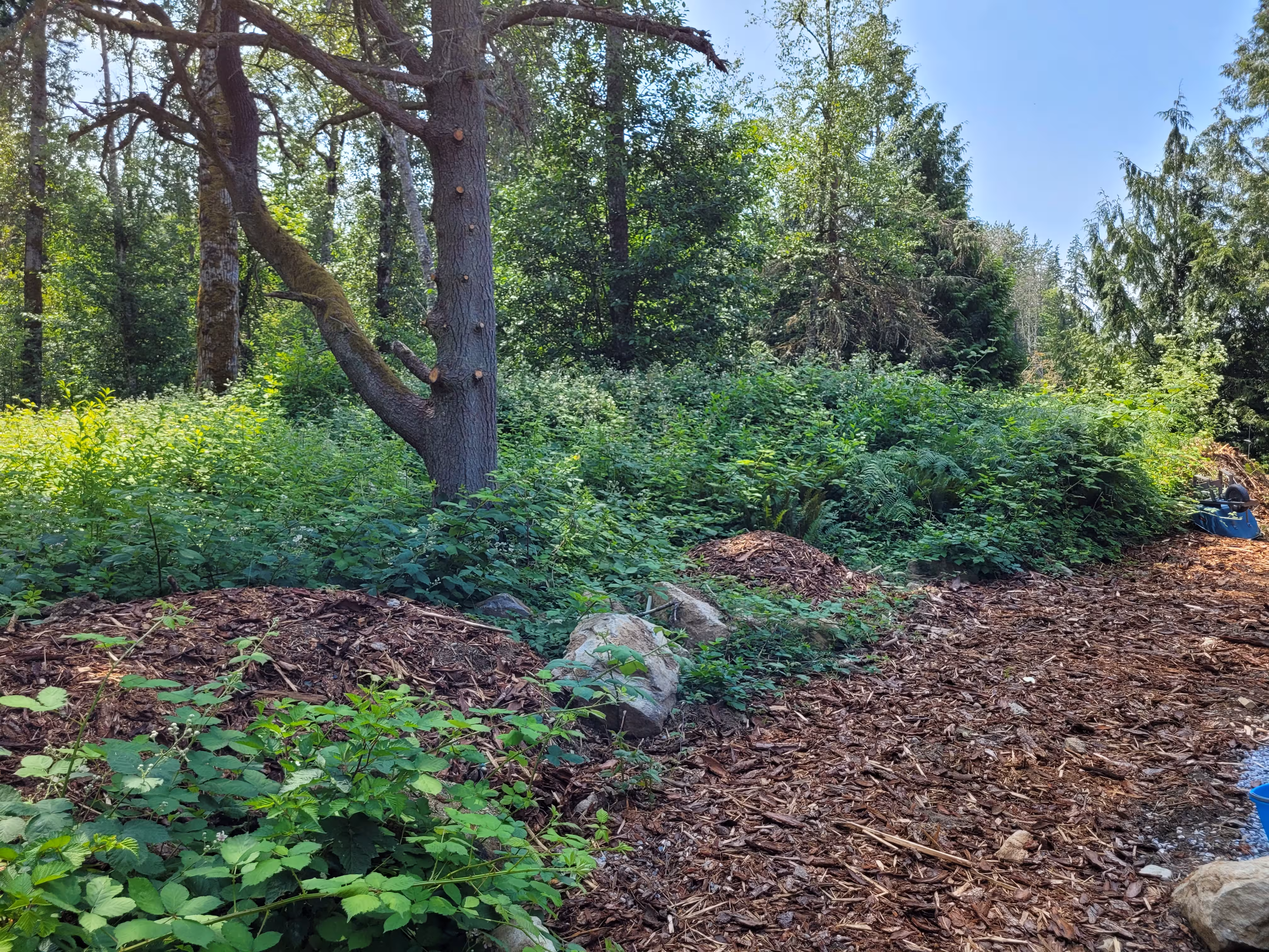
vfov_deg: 53.1
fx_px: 953
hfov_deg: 67.3
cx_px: 634
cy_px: 476
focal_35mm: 26
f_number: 1.8
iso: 40
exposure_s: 1/919
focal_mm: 5.4
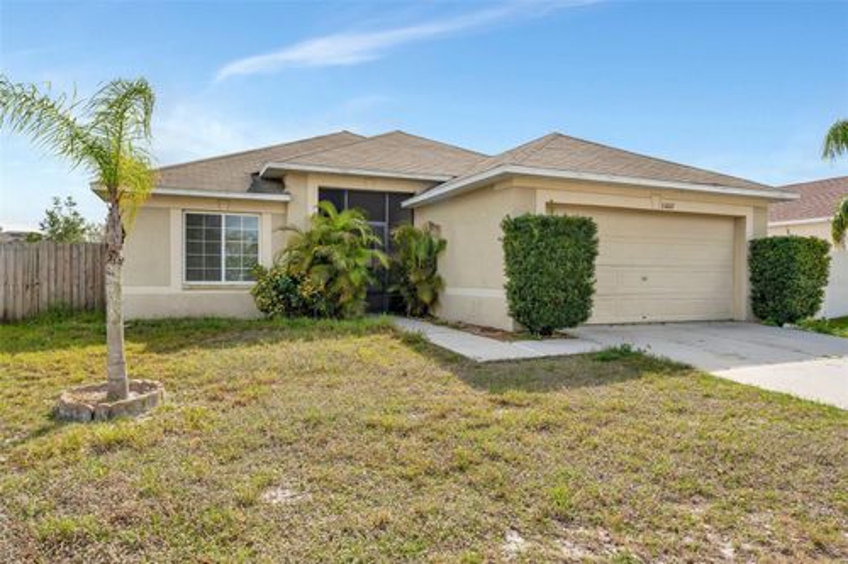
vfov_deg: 55.9
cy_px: 282
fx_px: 532
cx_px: 424
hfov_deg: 77.1
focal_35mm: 23
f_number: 6.3
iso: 100
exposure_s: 1/400
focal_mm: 22.6
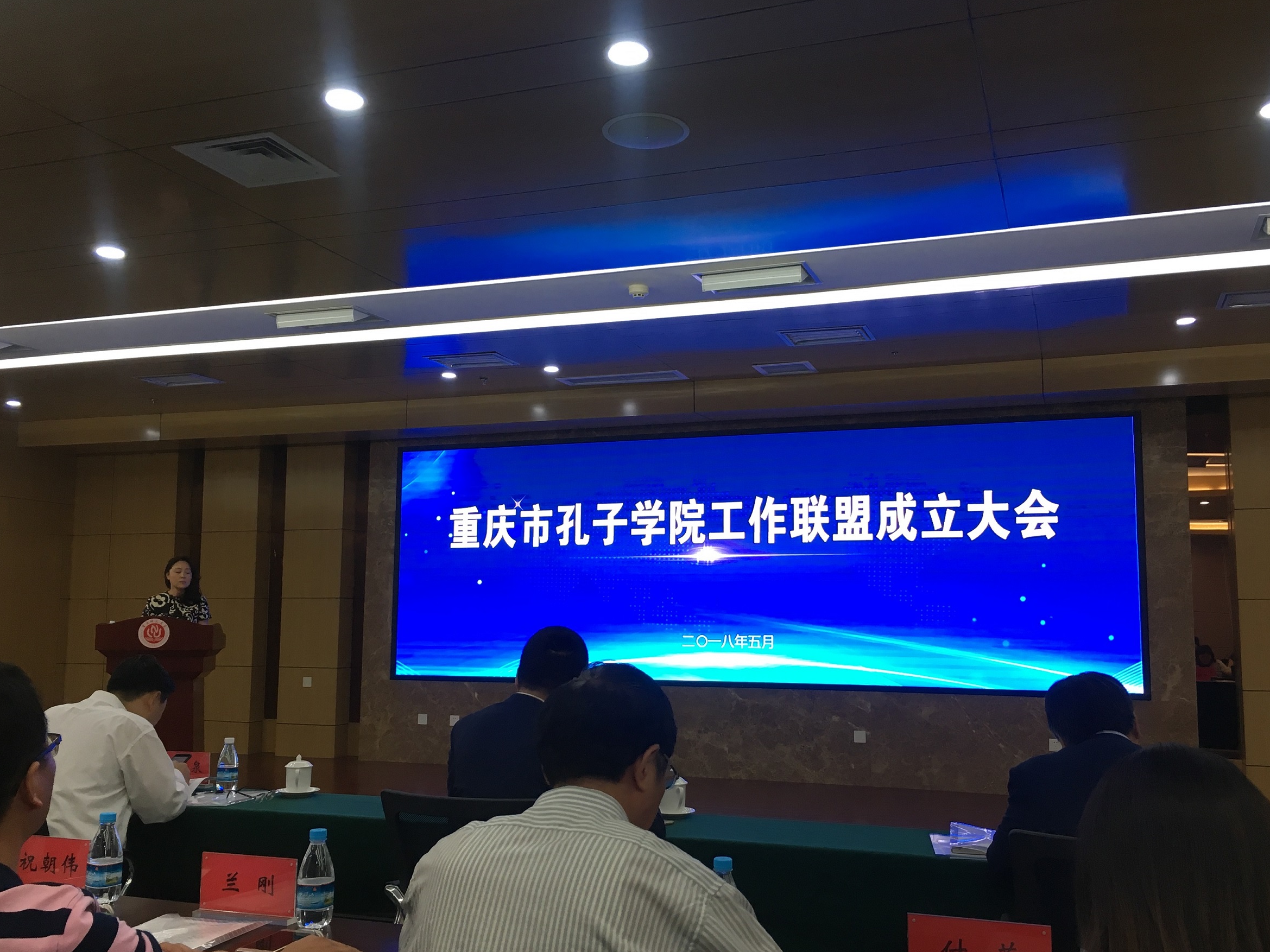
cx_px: 652
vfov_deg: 44.1
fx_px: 1174
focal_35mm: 32
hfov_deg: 56.8
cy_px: 503
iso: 40
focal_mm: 4.15
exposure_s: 1/33
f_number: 2.2
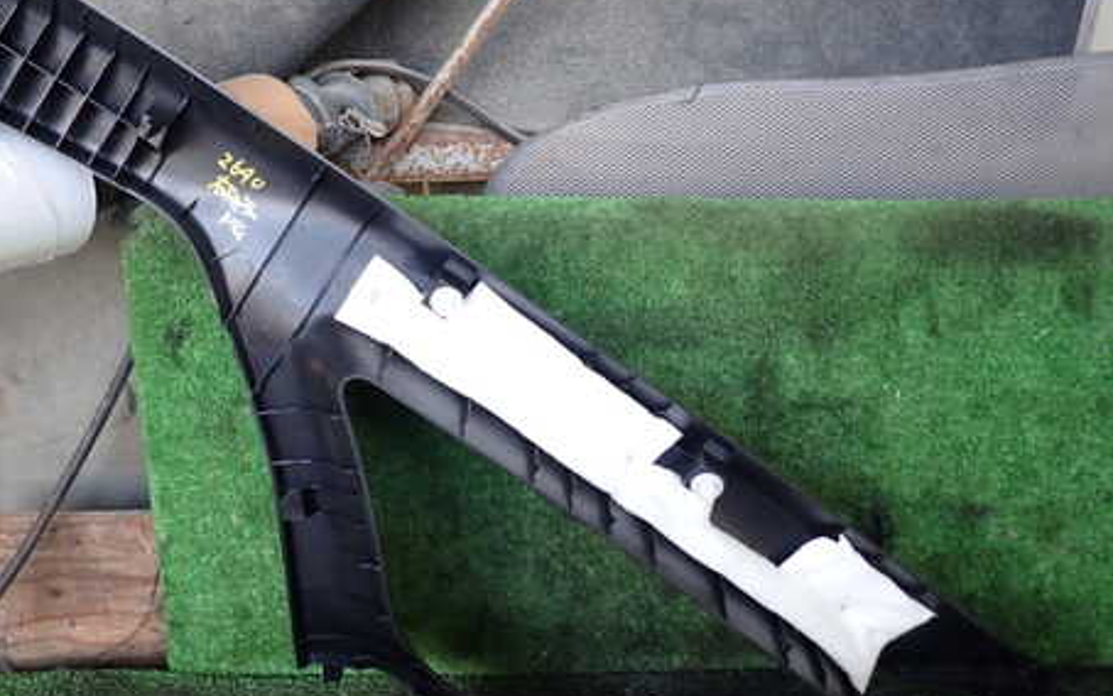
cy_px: 282
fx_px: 1062
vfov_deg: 36.2
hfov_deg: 54.3
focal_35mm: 35
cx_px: 380
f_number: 2
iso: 125
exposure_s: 1/60
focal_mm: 4.5
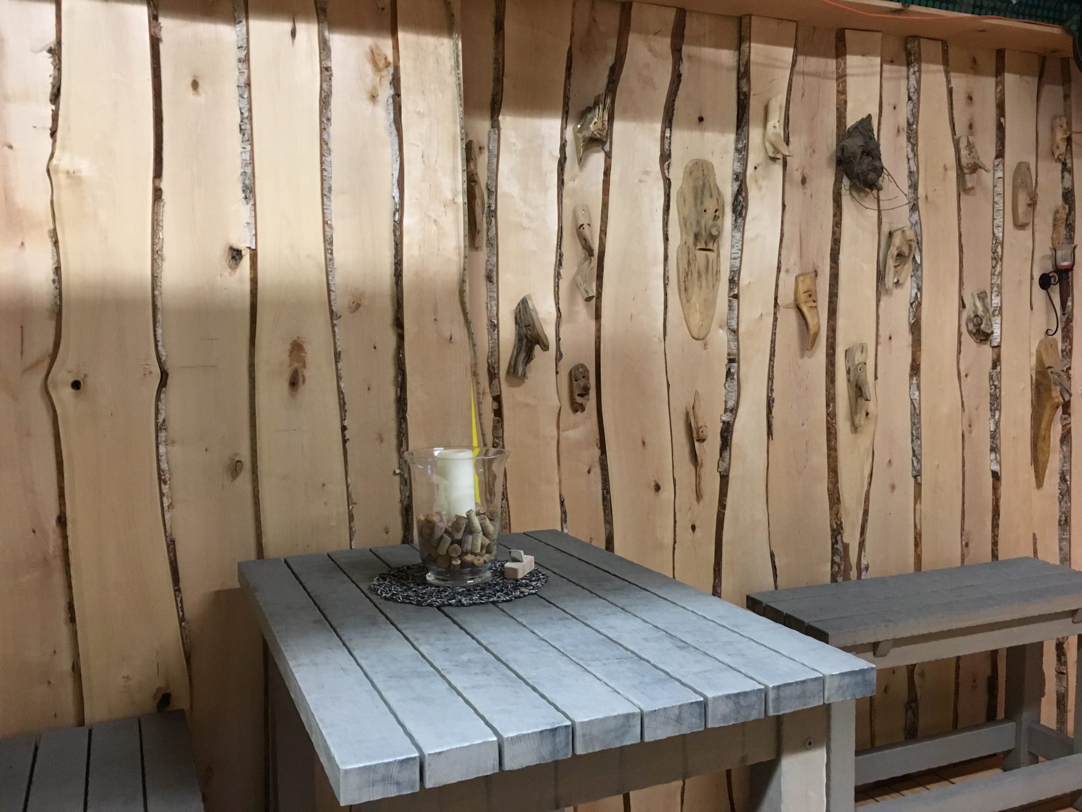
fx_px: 906
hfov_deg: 61.7
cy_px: 406
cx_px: 541
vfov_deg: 48.2
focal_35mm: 29
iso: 200
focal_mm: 4.15
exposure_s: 1/20
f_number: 2.2
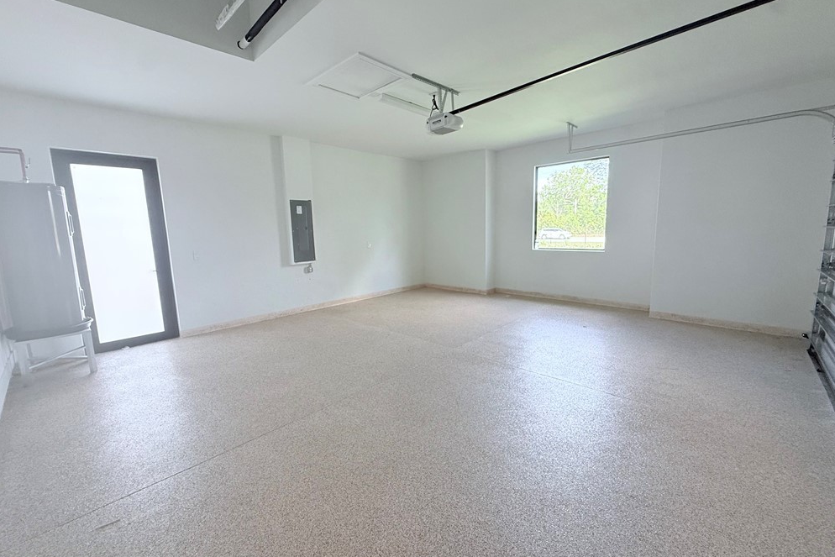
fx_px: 348
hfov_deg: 100.4
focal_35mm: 15
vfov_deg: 77.3
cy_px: 277
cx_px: 415
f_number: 2.2
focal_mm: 2.22
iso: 250
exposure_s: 1/99
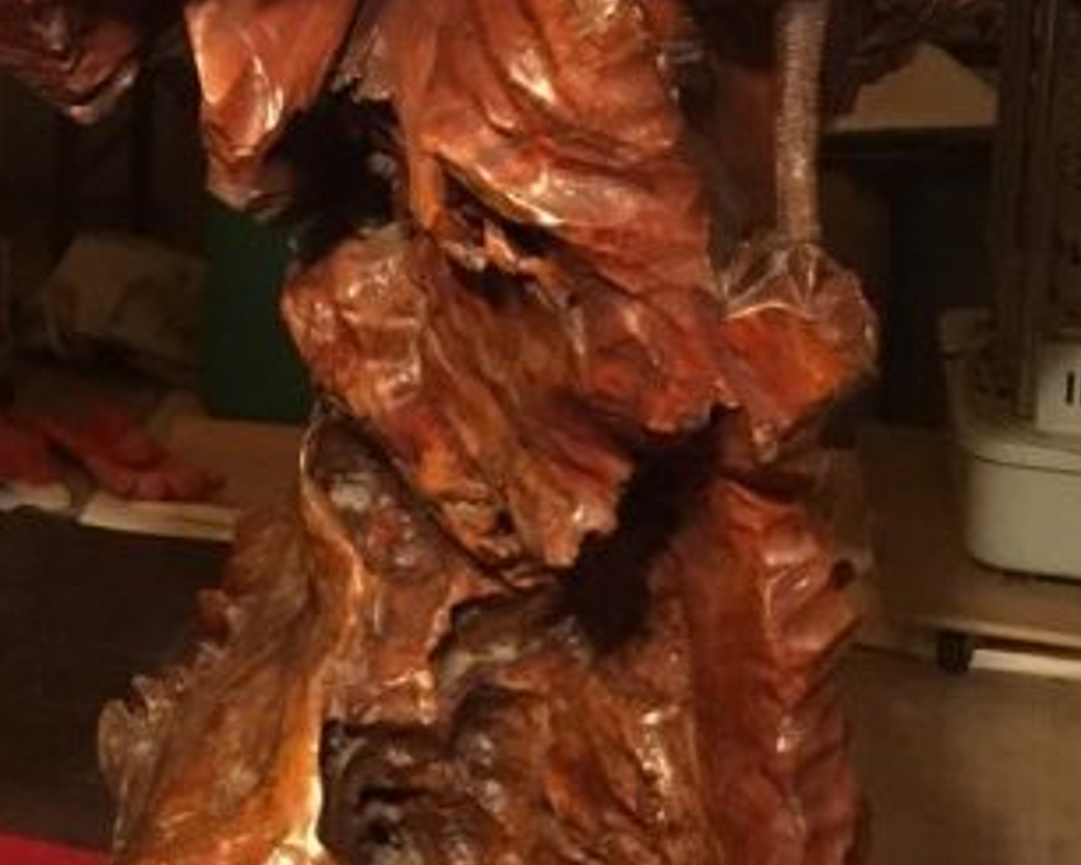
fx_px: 3552
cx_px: -374
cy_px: -346
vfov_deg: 13.3
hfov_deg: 16.3
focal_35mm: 111
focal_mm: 4.15
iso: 125
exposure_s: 1/15
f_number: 2.2
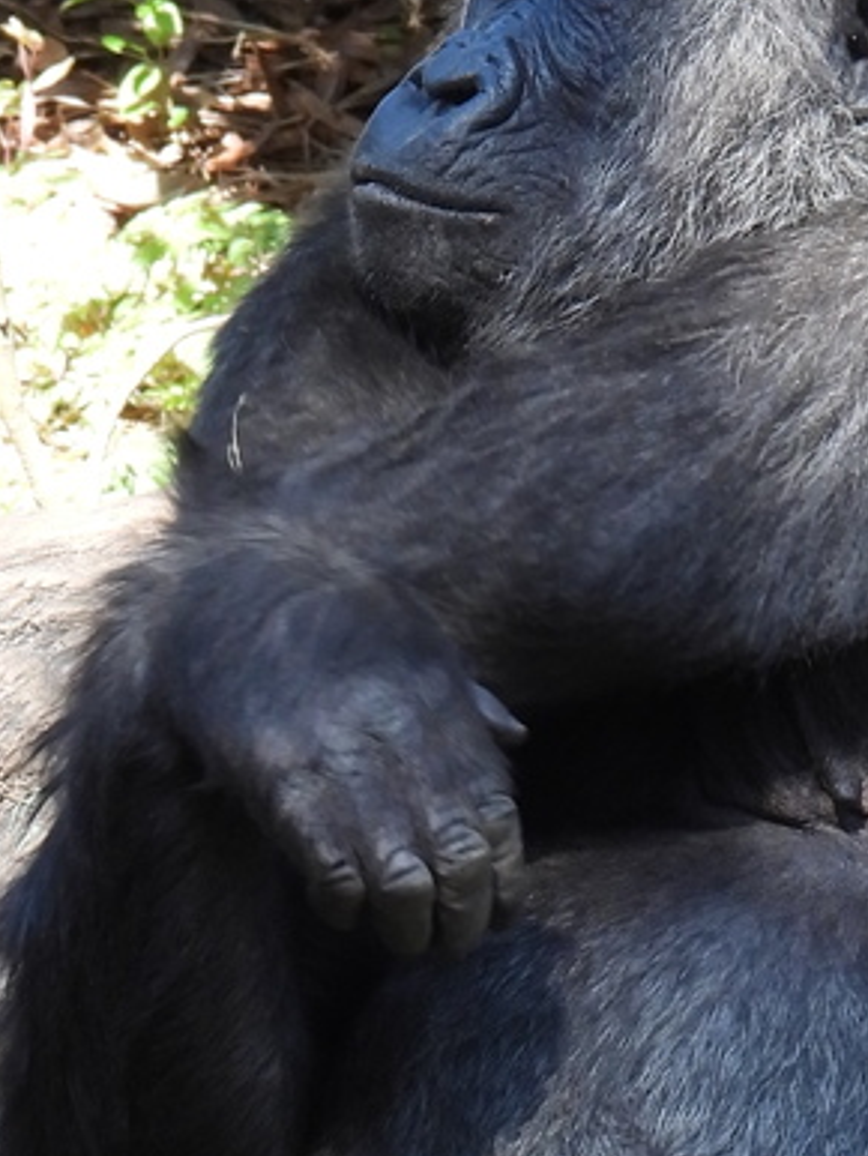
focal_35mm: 1061
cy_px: 985
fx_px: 35434
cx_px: 703
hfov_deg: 1.4
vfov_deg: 1.9
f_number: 5
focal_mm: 57.1
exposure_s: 1/125
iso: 200
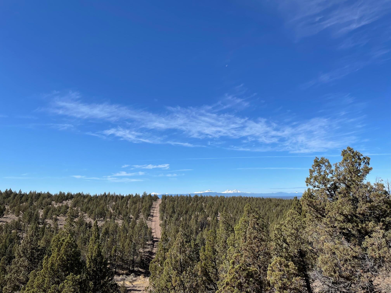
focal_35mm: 26
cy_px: 146
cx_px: 196
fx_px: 294
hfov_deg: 67.3
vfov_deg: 53.1
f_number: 1.6
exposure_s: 1/4464
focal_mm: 4.2
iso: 32
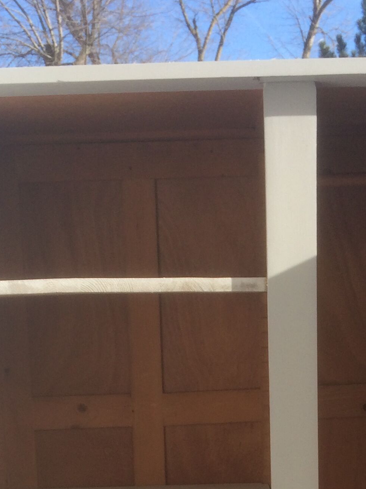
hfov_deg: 20.1
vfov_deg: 24.9
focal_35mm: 73
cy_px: 537
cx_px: 254
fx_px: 1030
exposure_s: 1/855
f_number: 2.2
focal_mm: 4.15
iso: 32
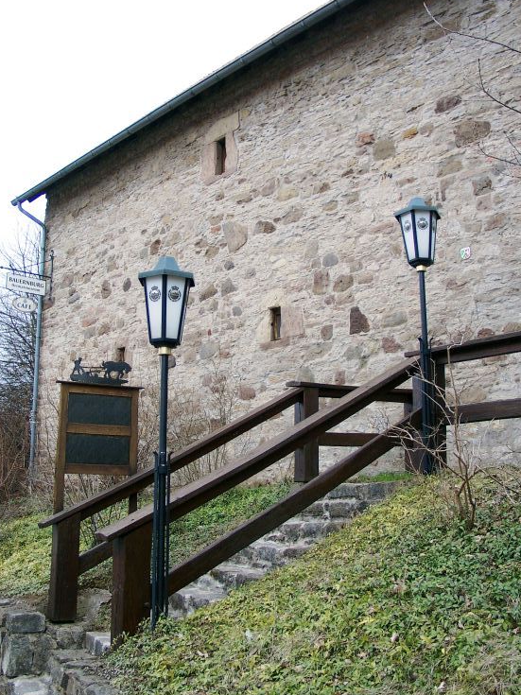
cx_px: 261
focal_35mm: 37
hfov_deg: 38.7
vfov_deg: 50.1
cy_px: 322
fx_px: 743
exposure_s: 1/73.5
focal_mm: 7.13
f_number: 2
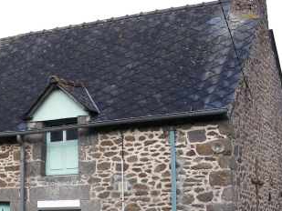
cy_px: 160
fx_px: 685
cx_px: 5
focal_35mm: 84
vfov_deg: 17.5
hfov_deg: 22.5
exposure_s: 1/108
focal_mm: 6.3
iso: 50
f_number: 4
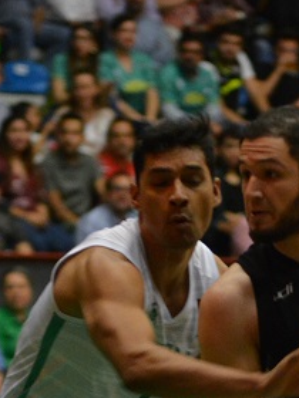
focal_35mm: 424
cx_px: 309
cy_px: 416
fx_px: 4883
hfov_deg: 3.5
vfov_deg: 4.7
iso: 3200
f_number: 2.8
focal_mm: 110
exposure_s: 1/320
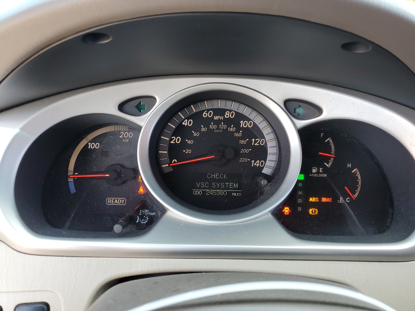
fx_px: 312
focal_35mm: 26
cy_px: 156
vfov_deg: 53.1
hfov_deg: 67.3
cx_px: 208
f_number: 1.5
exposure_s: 1/120
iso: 64
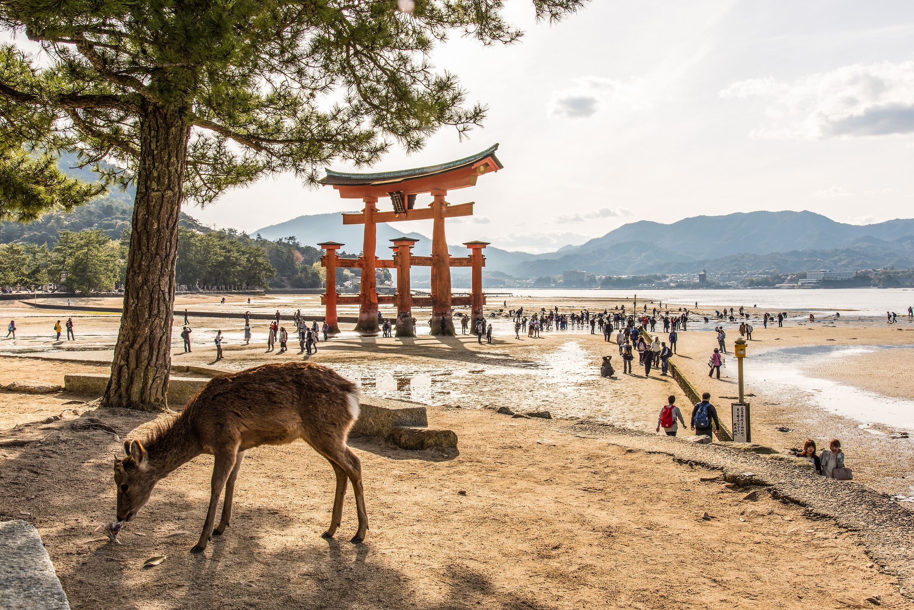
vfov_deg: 38.9
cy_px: 305
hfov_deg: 55.8
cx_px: 457
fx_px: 863
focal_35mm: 34
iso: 80
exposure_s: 1/80
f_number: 13
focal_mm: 34
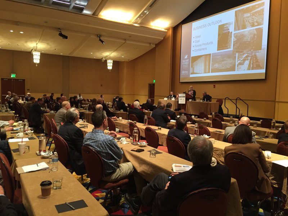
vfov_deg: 48.2
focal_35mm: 29
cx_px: 144
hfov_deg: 61.7
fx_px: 241
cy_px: 108
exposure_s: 1/30
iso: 160
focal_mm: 4.15
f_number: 2.2
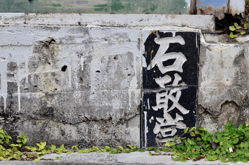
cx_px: 124
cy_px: 82
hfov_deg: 27.0
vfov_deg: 18.1
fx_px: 518
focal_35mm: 75
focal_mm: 50
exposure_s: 1/1000
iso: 1600
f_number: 4.5
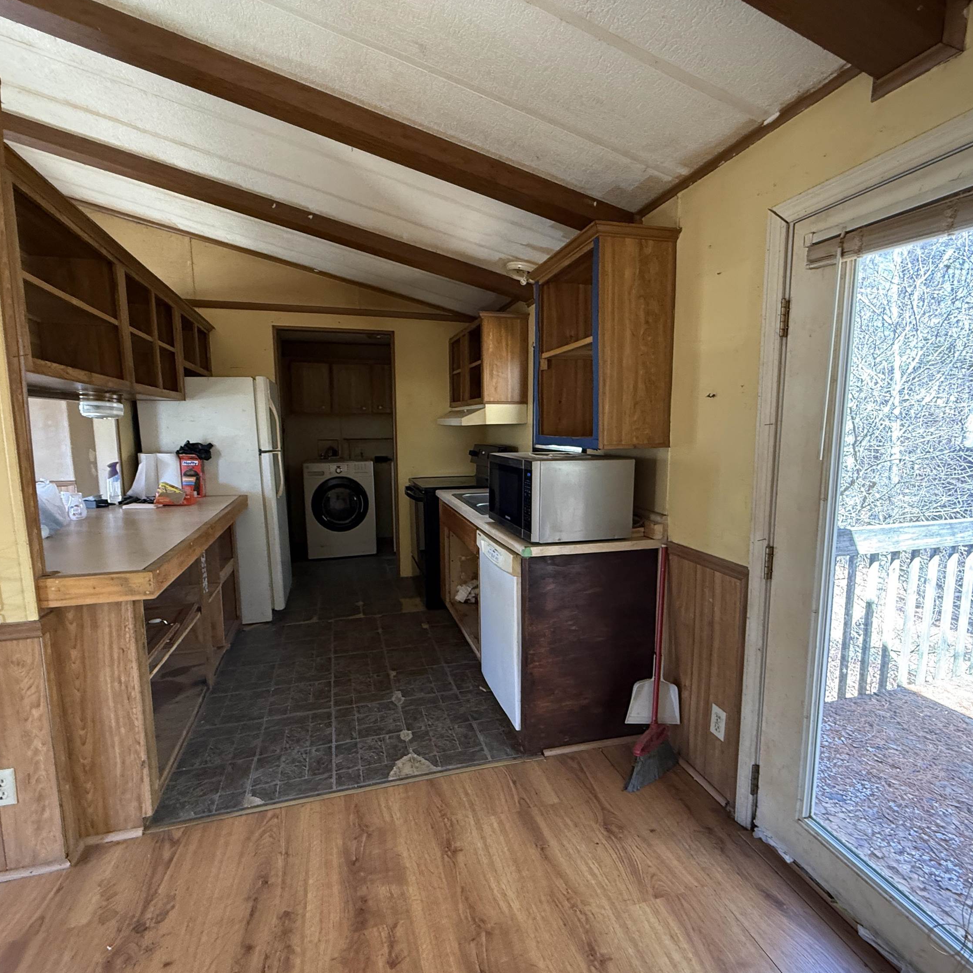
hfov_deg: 84.0
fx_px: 541
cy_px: 497
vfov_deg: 84.0
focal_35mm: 17
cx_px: 491
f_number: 2.2
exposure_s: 1/60
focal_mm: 2.22
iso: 400
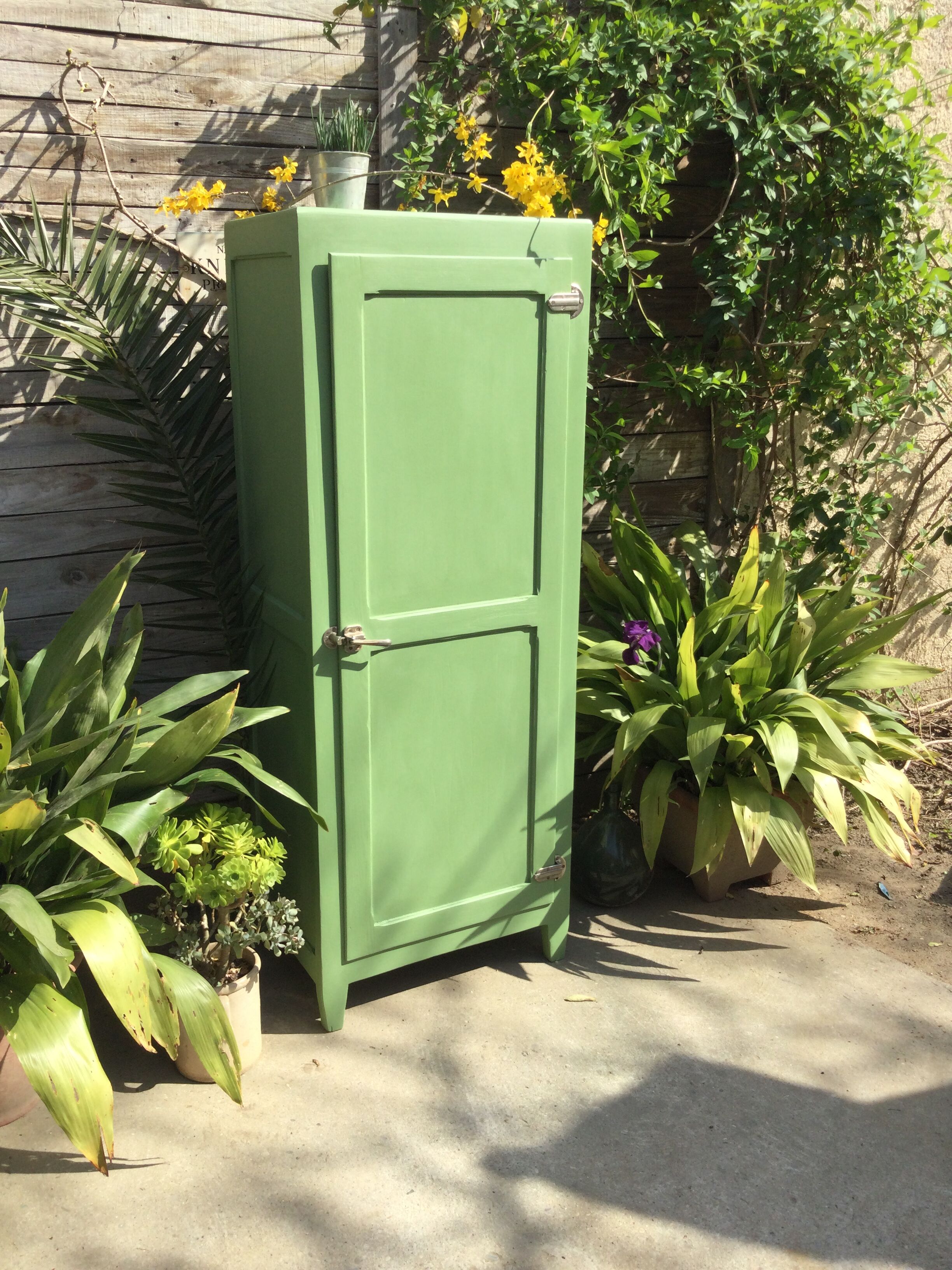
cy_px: 635
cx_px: 476
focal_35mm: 31
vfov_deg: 58.4
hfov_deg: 45.4
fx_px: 1137
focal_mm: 3.3
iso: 25
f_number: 2.4
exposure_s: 1/721
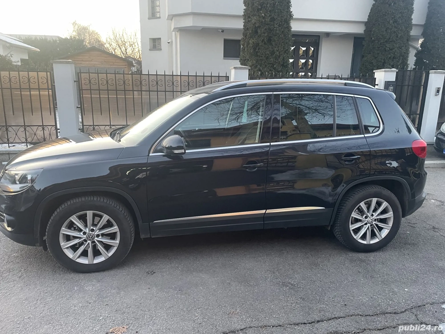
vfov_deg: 53.1
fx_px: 334
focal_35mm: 26
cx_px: 222
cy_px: 167
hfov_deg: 67.3
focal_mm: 4.2
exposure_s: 1/73
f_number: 1.6
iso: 125
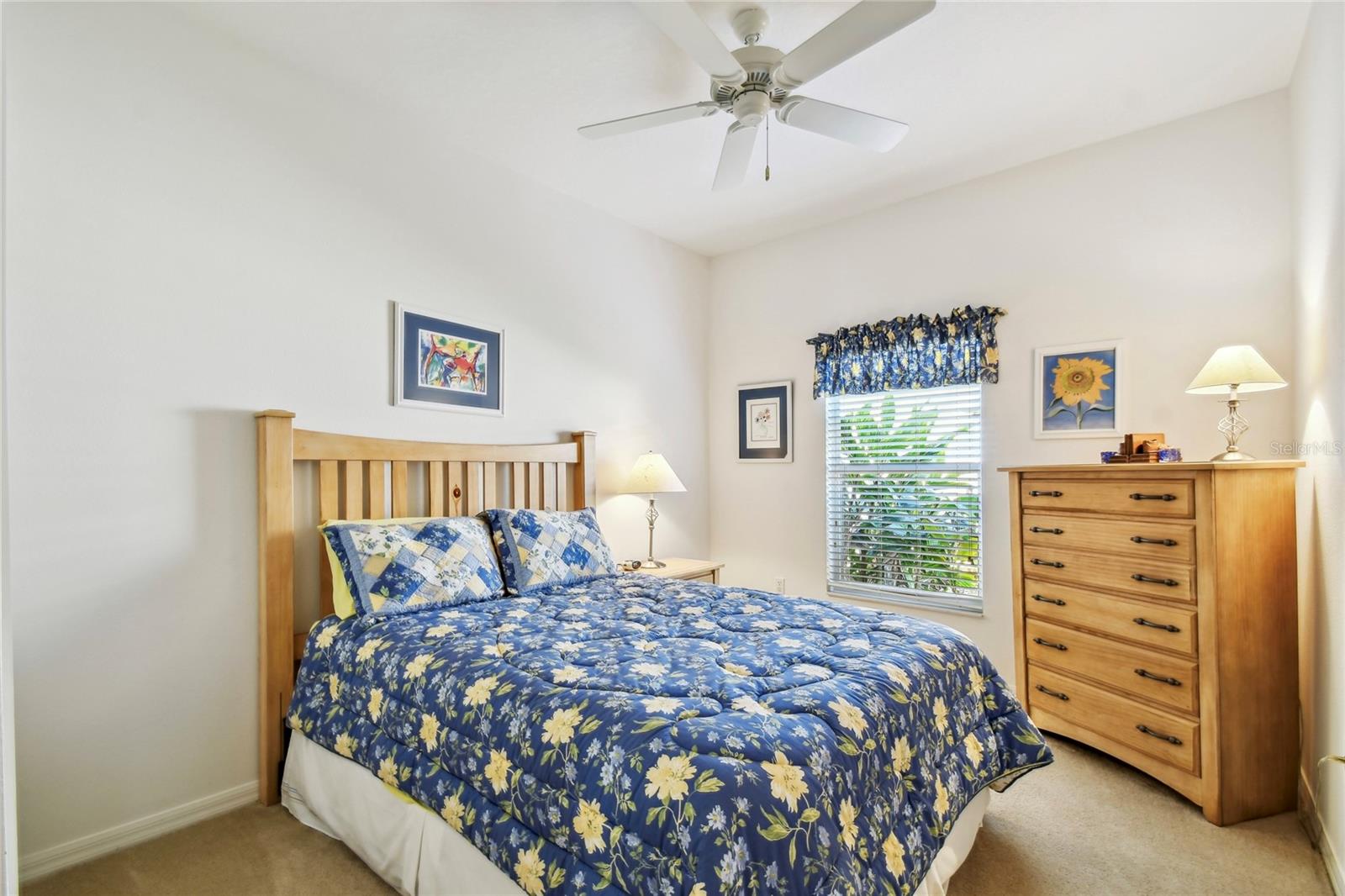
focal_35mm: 15
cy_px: 448
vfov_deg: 77.3
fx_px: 560
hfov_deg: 100.4
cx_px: 672
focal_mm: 10
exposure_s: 1/8
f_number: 7.1
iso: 100
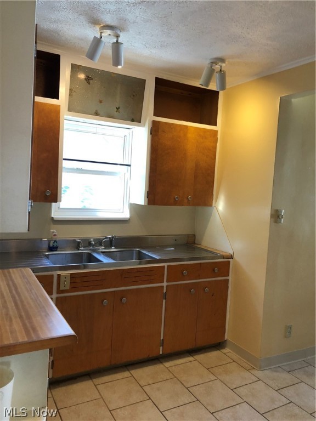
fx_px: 341
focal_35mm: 28
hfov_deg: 49.7
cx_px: 158
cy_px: 210
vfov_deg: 63.4
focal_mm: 3.99
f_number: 1.8
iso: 40
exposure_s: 1/30
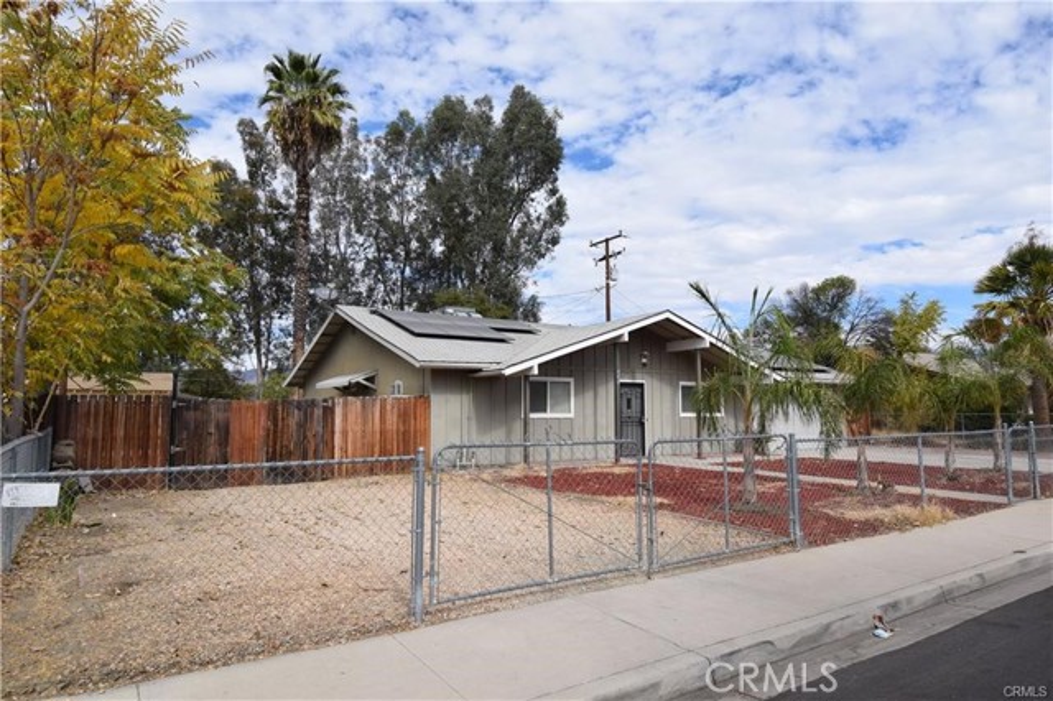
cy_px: 350
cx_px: 526
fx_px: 614
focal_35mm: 21
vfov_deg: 59.4
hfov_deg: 81.2
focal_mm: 14
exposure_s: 1/320
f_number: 9
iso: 200
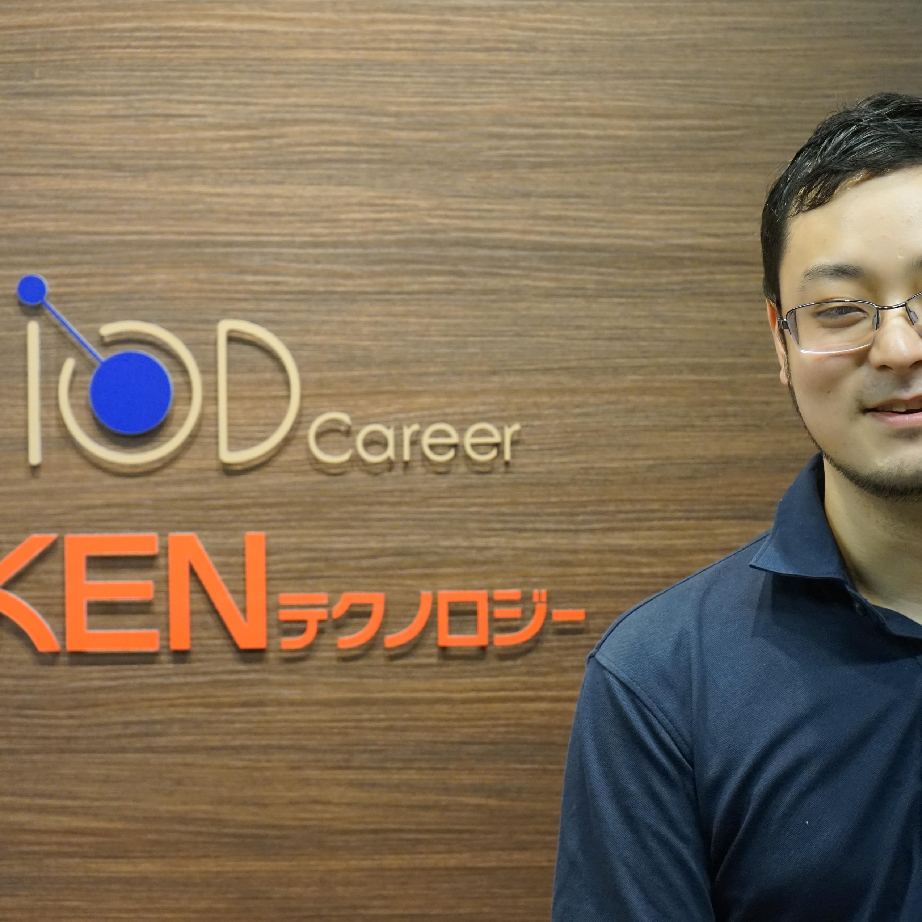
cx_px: 598
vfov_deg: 21.1
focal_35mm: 82
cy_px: 460
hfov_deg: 21.1
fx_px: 2471
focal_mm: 64
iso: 4000
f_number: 5.6
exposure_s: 1/160
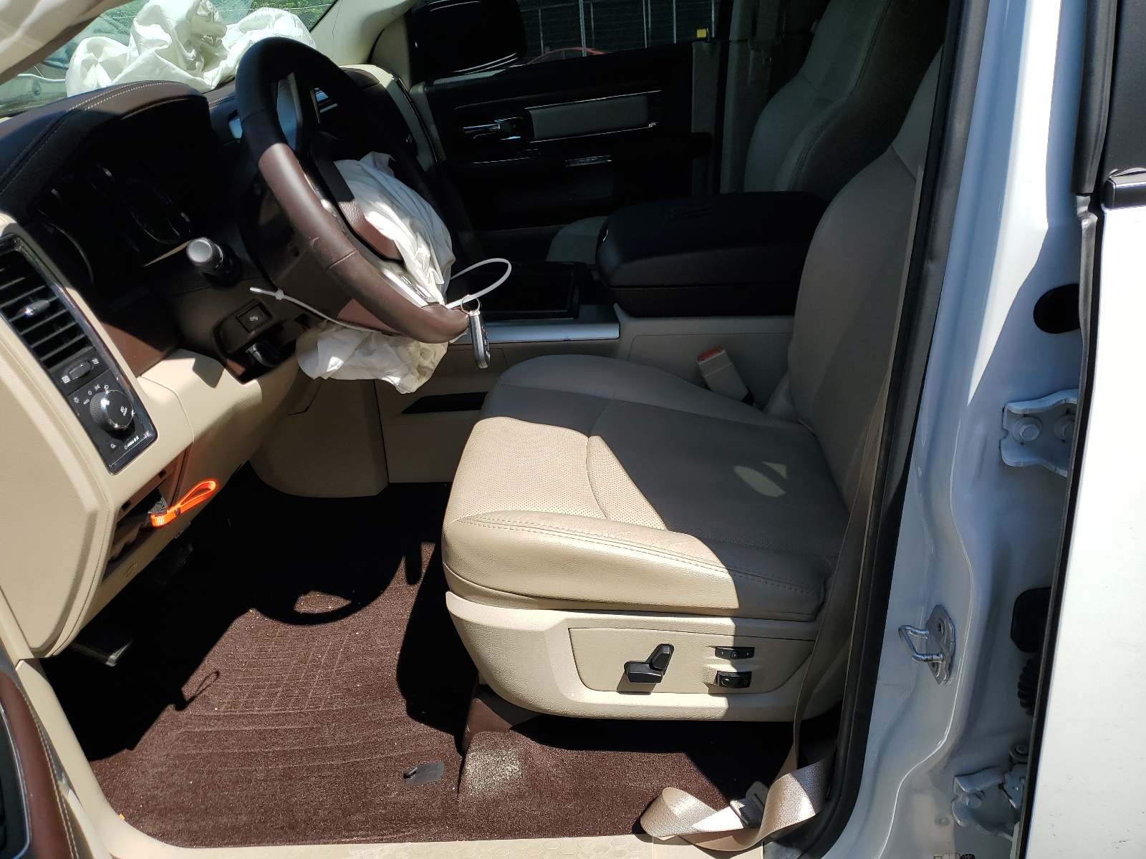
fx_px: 861
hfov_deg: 67.3
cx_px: 573
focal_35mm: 26
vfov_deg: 53.1
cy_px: 430
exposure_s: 1/2500
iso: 50
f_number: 1.5
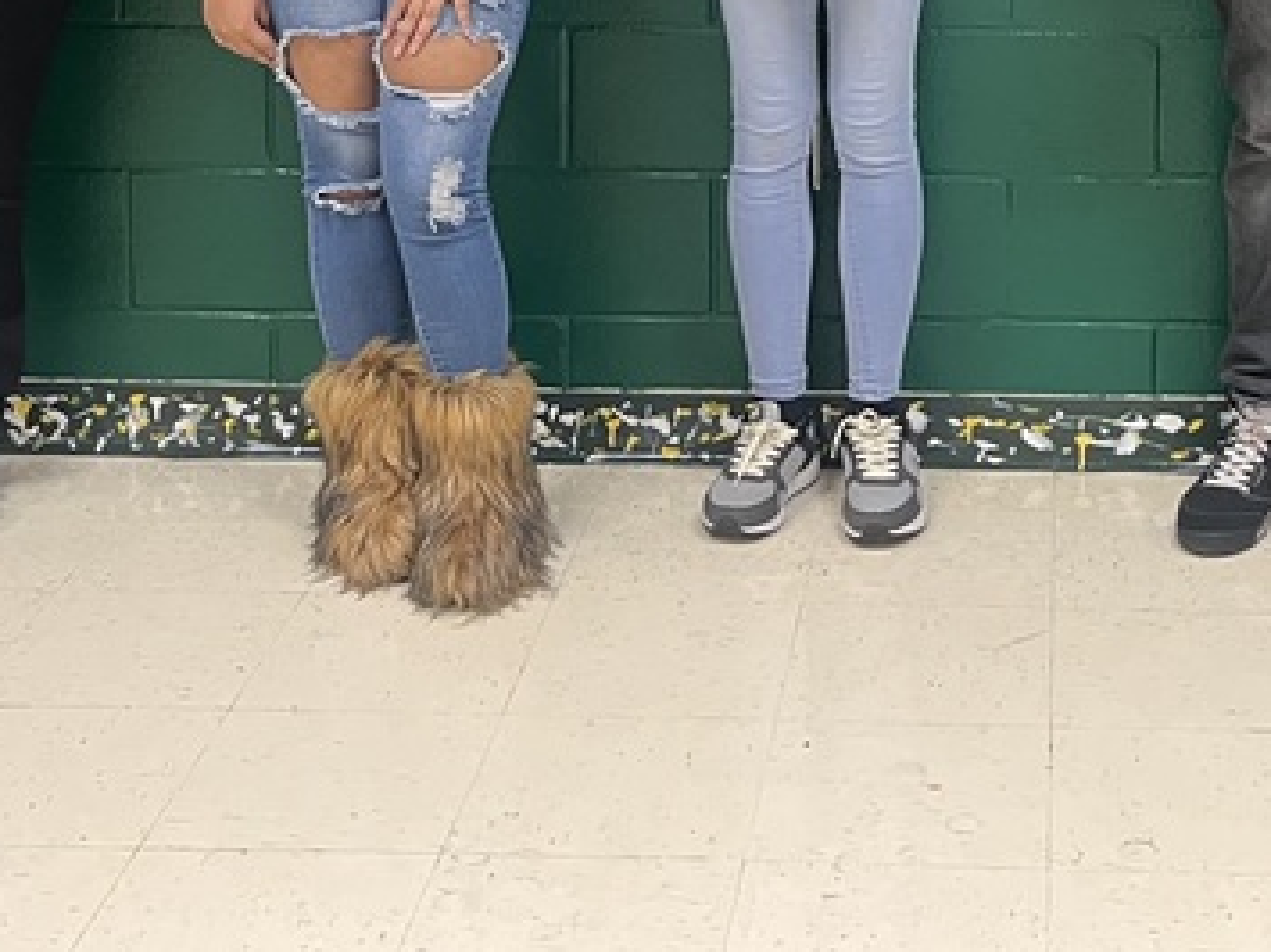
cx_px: 1006
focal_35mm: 75
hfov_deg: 25.6
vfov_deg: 18.2
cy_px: -326
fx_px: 2753
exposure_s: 1/60
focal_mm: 5.1
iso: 250
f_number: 1.6
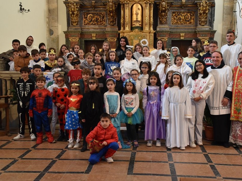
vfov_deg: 28.0
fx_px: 364
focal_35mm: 52
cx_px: 125
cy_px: 90
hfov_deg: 36.8
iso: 1250
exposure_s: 1/60
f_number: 4
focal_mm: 32
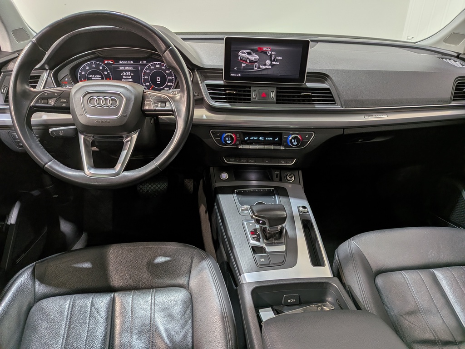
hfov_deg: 71.6
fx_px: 322
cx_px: 232
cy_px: 174
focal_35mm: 24
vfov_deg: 56.8
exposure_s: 1/149
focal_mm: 4.53
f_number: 1.7
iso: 27
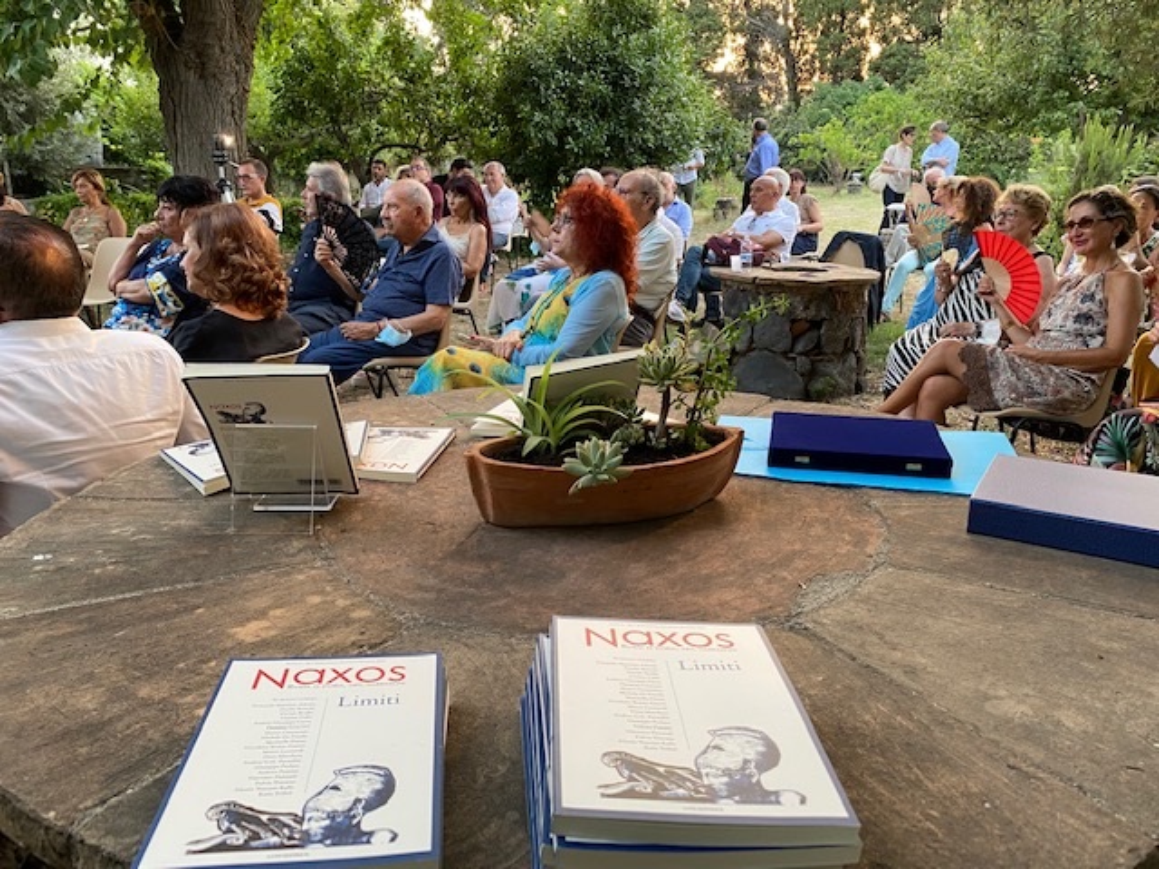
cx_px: 580
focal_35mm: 26
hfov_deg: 67.3
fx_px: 871
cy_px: 434
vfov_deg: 53.1
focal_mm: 4.25
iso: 125
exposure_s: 1/50
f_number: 1.8
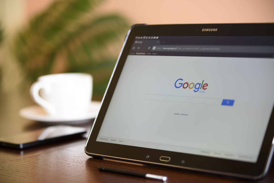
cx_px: 137
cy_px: 92
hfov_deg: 28.8
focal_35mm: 70
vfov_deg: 19.5
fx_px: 533
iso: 1400
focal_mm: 70
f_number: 2.8
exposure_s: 1/125
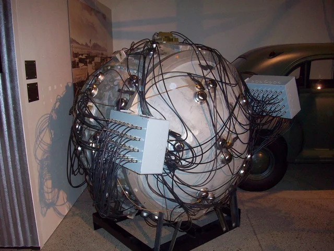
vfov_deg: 41.8
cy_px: 126
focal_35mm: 34
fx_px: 328
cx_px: 167
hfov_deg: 54.0
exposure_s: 1/60
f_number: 2.8
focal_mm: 5.7
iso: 200
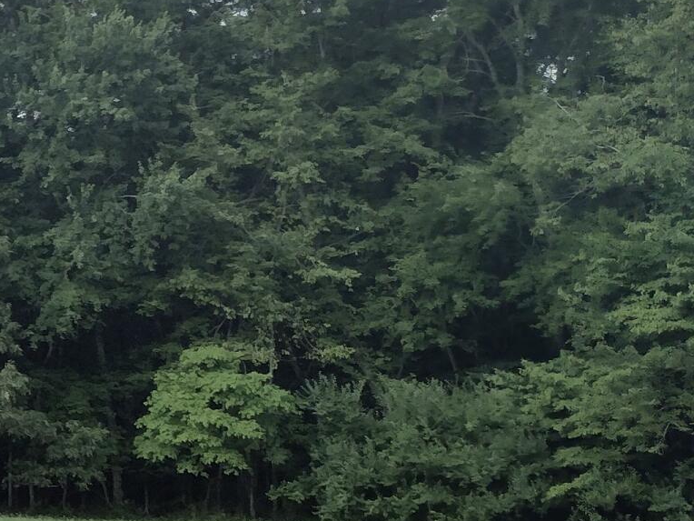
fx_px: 2125
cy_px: 327
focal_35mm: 106
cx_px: -573
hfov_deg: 15.7
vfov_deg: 14.0
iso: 100
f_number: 1.7
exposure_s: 1/2021
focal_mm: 4.71
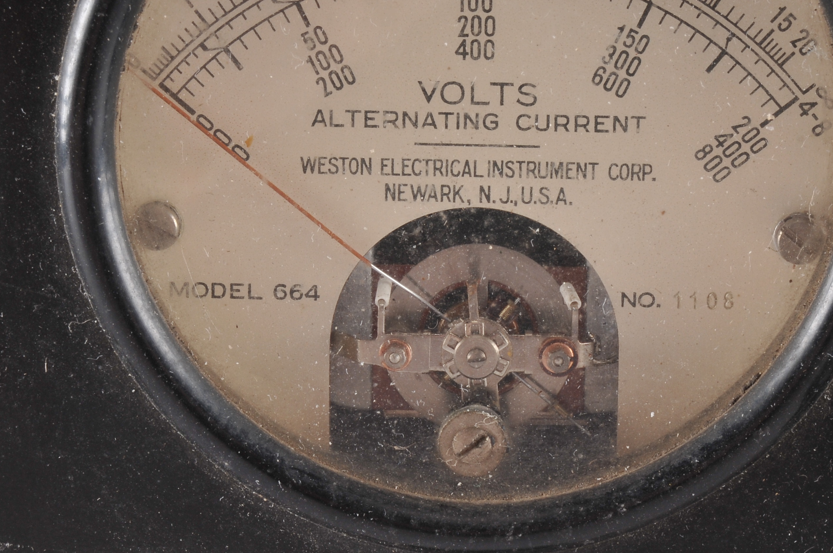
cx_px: 444
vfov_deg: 9.9
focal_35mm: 139
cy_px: 243
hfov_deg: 14.8
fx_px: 3209
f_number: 20
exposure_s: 1/250
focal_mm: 55
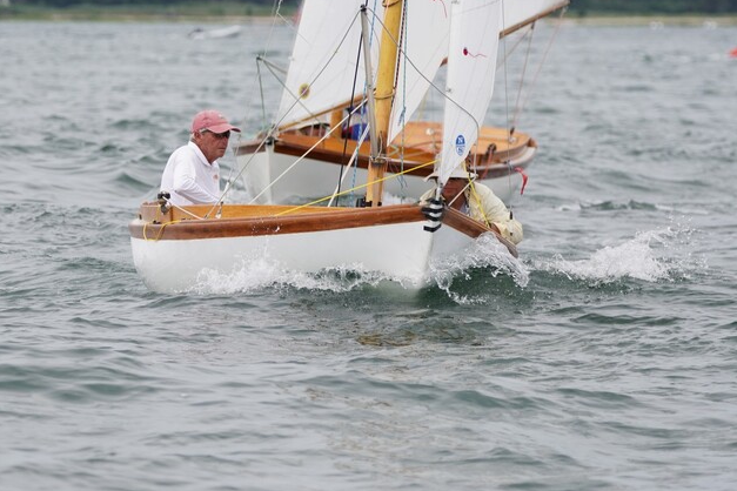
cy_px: 225
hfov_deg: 4.9
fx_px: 8652
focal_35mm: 423
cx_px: 297
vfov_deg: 3.3
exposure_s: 1/1250
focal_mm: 221
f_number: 5.6
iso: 250
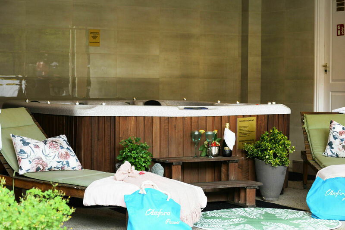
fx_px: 815
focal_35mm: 85
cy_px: 115
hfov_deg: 23.9
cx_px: 172
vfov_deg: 16.1
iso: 450
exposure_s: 1/125
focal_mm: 85
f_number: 6.3
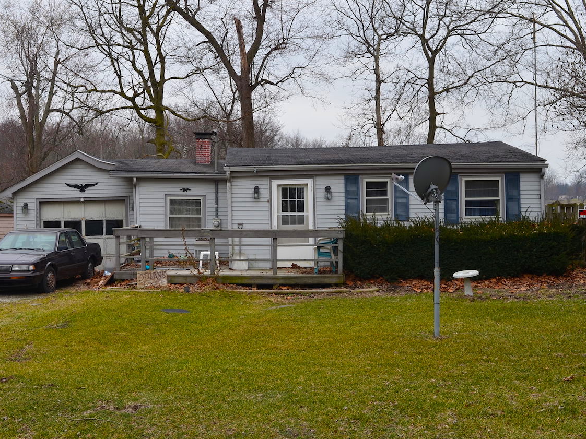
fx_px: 779
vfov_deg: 31.5
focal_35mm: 46
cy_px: 221
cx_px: 279
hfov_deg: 41.2
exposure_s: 1/125
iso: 180
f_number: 11
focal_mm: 28
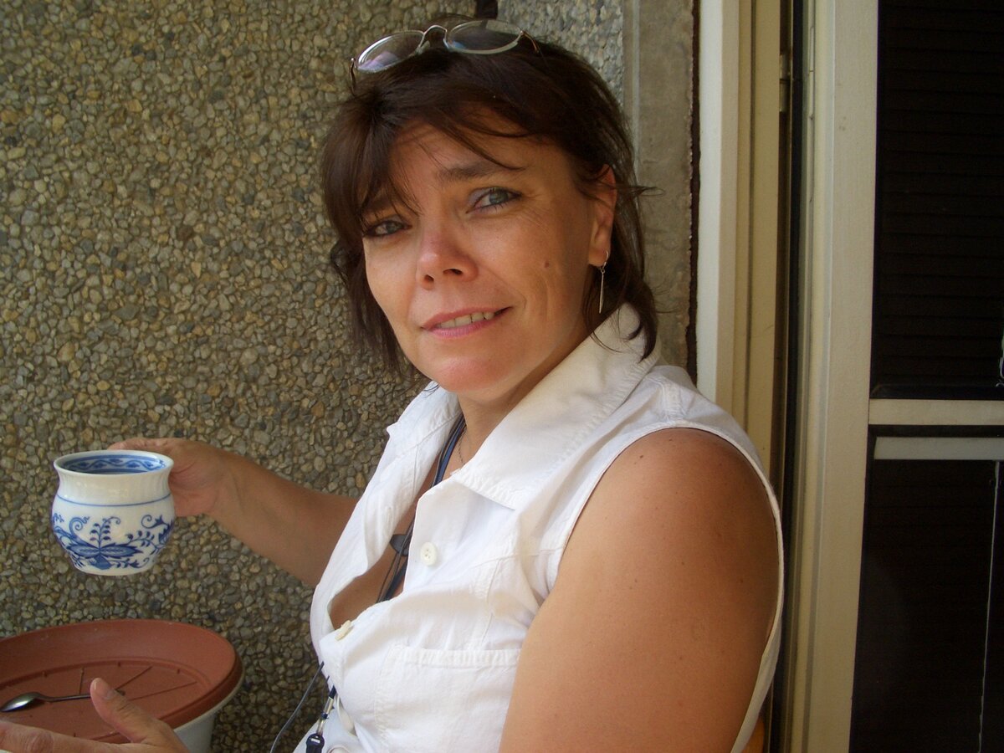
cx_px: 502
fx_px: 1015
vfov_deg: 40.7
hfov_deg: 52.6
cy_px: 376
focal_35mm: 35
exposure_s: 1/320
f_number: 4.3
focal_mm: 5.8
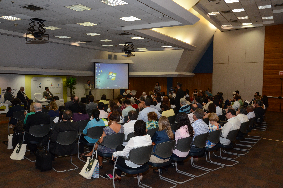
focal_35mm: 33
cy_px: 94
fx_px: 259
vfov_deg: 39.8
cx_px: 142
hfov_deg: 57.3
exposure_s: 1/100
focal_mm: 22
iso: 1600
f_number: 5.6
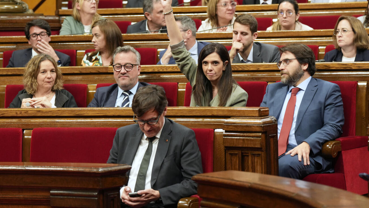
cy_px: 85
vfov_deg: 9.6
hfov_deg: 17.0
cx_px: 184
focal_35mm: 126
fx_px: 1233
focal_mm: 120
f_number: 4
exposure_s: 1/160
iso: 3200
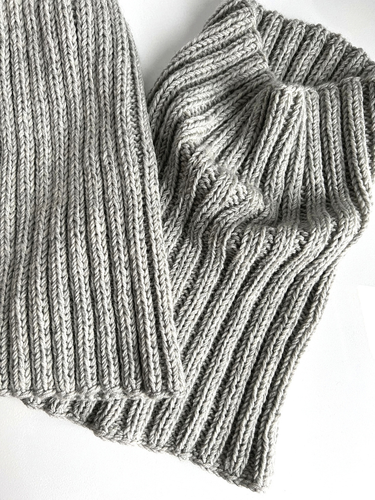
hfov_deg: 53.1
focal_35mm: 26
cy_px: 250
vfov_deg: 67.3
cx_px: 188
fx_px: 376
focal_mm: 5.7
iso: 125
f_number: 1.5
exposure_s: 1/74
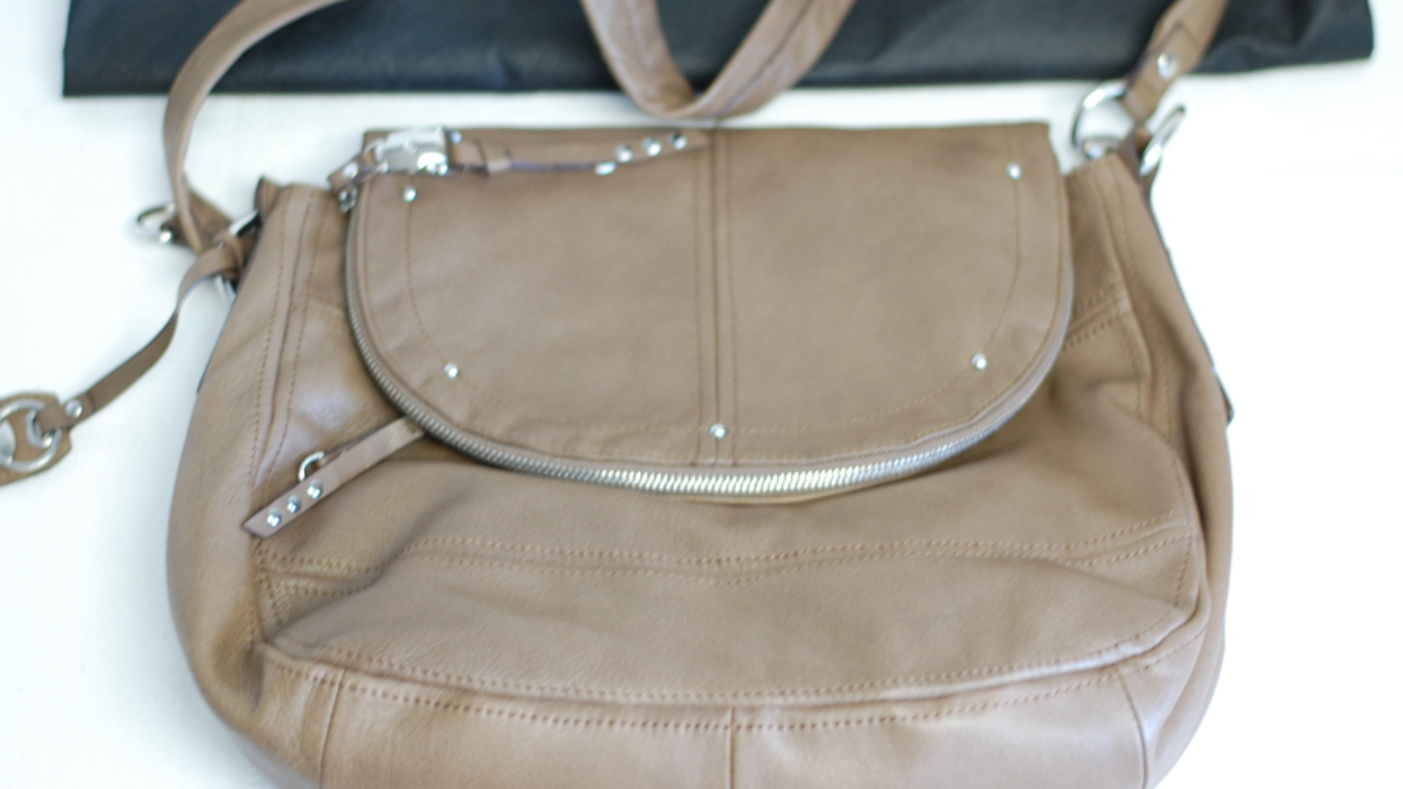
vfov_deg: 15.3
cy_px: 395
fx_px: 2939
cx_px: 705
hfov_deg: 26.8
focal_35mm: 79
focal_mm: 50
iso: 400
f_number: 1.8
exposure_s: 1/50
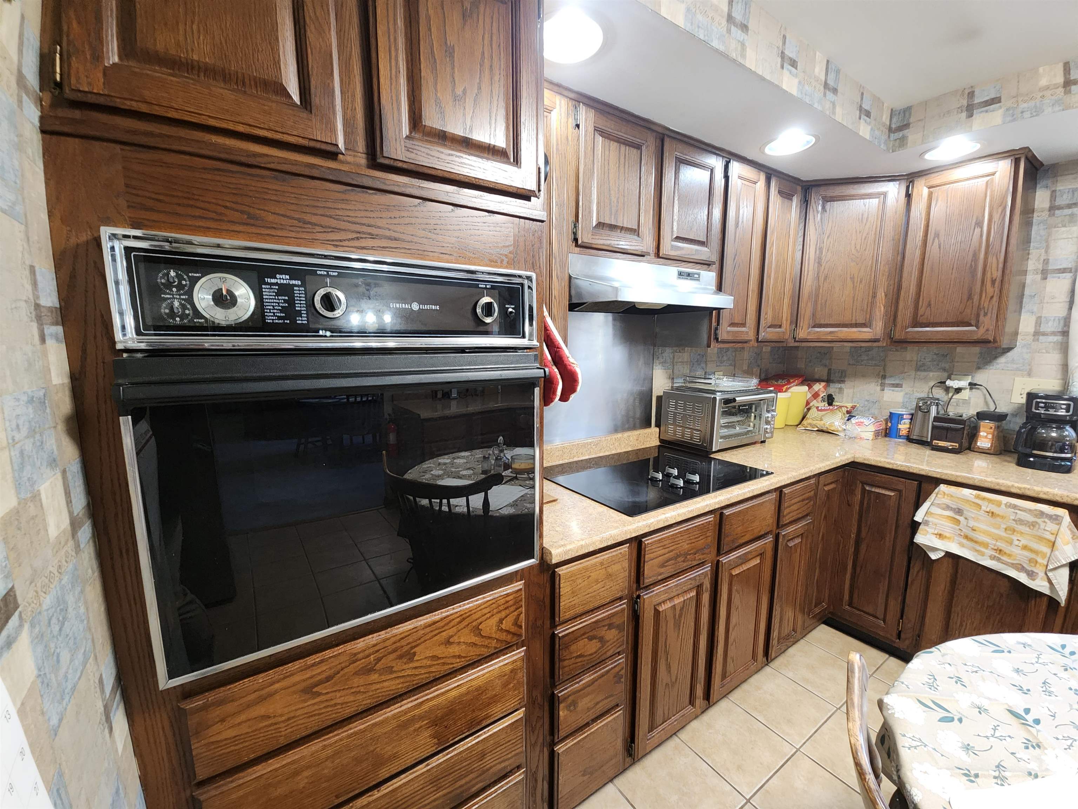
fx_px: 405
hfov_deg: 106.2
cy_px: 404
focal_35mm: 13
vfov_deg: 89.9
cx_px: 539
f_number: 2.2
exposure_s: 1/30
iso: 400
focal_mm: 2.2
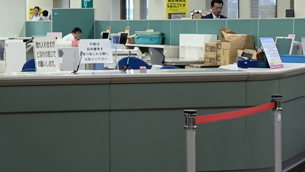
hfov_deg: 19.7
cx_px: -25
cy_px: 30
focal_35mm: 104
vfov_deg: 11.6
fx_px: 841
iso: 125
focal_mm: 4.25
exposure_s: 1/60
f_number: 1.8
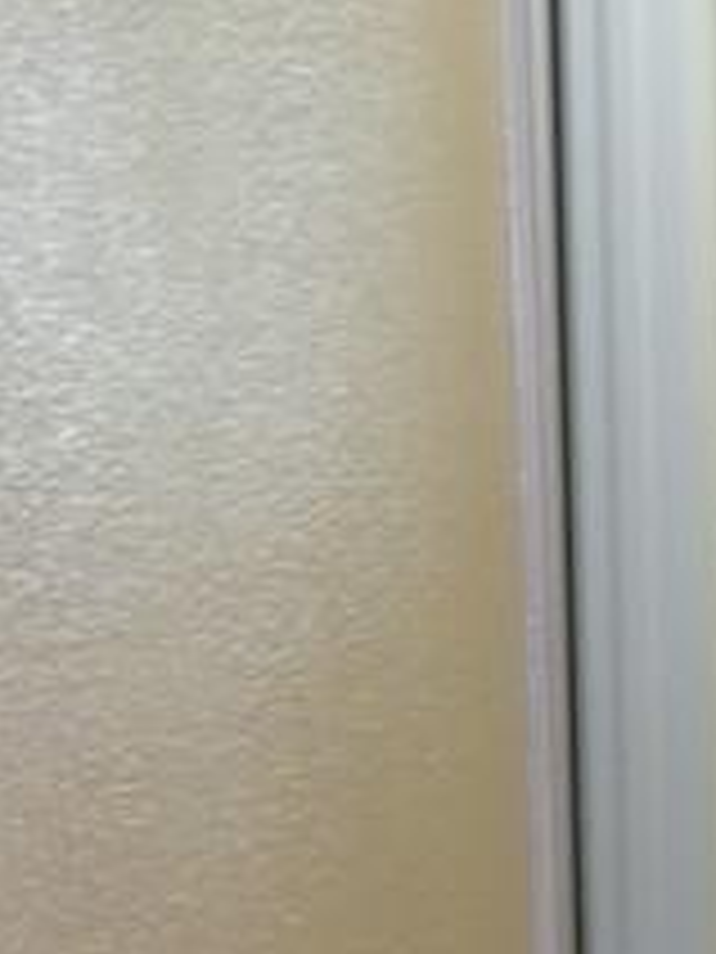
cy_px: 531
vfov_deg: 14.5
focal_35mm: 136
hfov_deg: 10.7
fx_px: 3751
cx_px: 896
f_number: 3
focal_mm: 4.3
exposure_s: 1/17
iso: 200
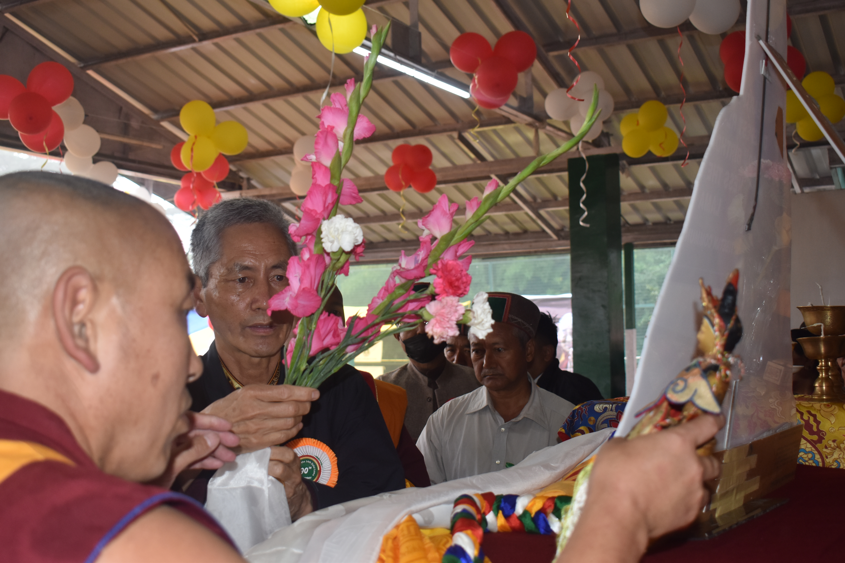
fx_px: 1021
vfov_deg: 30.8
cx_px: 422
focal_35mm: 44
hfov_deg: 45.0
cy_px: 282
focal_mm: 29
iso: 560
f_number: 5
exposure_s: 1/200
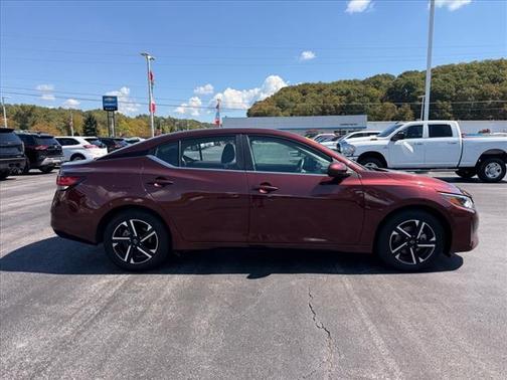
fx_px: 352
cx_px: 254
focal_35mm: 24
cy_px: 190
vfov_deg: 56.8
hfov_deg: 71.6
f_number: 1.78
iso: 80
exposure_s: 1/2611
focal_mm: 6.76
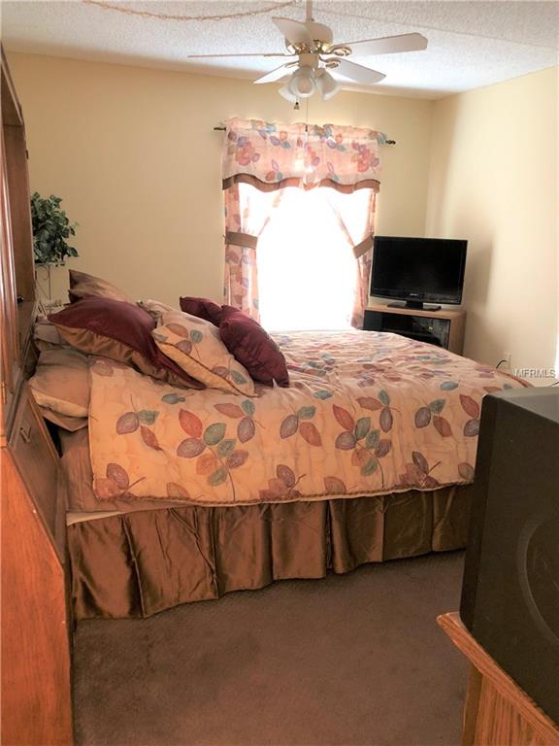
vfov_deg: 63.4
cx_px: 280
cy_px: 373
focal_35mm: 28
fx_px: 603
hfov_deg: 49.7
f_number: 1.8
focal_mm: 3.99
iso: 80
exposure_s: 1/7
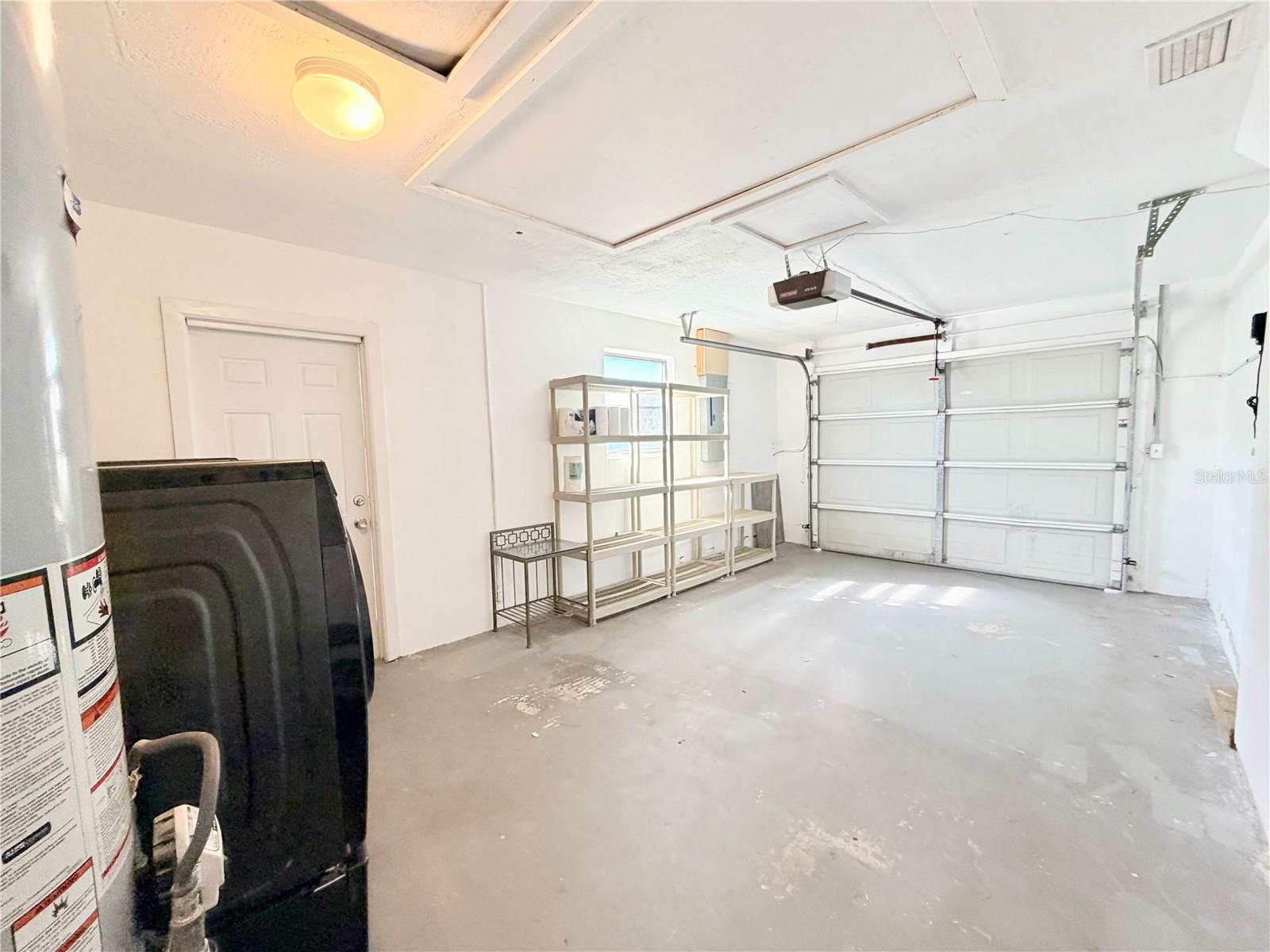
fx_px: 514
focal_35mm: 14
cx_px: 635
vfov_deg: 85.7
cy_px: 476
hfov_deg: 102.1
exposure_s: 1/60
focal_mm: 2.22
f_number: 2.2
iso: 200
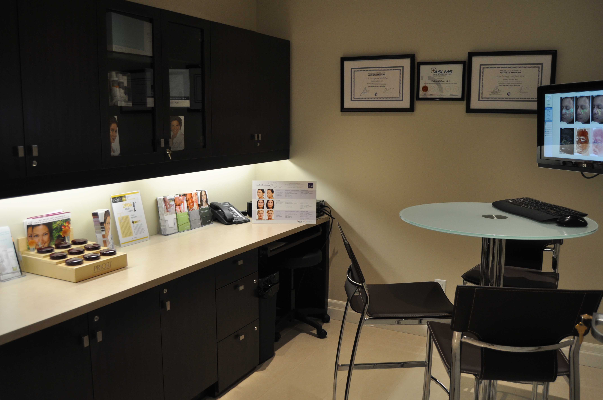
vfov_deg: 39.9
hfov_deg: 57.3
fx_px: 552
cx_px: 302
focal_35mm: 33
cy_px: 200
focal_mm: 22
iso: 400
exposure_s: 1/60
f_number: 4
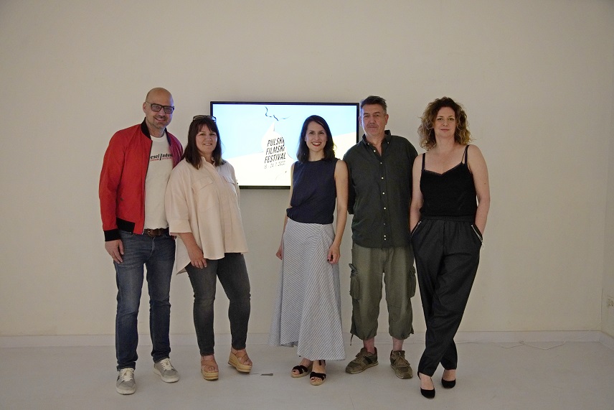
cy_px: 205
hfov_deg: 54.4
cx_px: 307
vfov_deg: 37.9
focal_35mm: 35
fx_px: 597
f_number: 4
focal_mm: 35
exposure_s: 1/60
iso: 4000
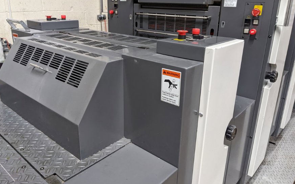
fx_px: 233
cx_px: 147
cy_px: 75
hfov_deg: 64.6
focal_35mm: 29
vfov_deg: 43.0
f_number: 1.73
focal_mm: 4.38
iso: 412
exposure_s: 1/50
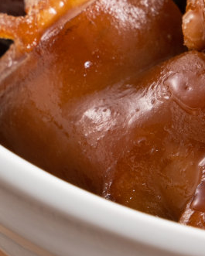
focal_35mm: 1212
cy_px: -29
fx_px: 9188
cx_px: 378
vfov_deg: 1.6
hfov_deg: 1.3
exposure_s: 1/125
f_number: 9
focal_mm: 267
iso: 100
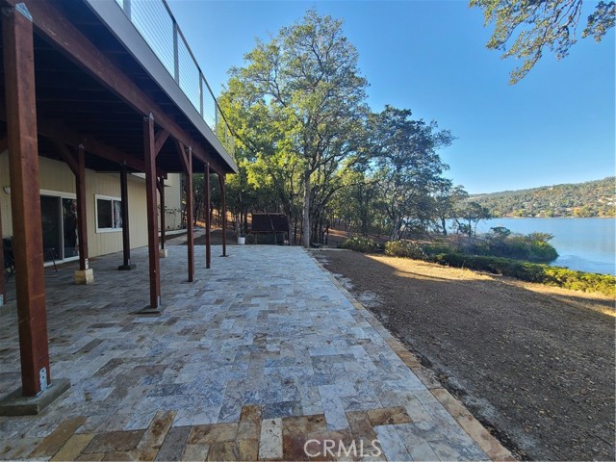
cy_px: 231
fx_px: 231
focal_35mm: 13
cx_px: 308
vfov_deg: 89.9
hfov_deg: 106.2
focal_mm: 2.2
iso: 50
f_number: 2.2
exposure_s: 1/374
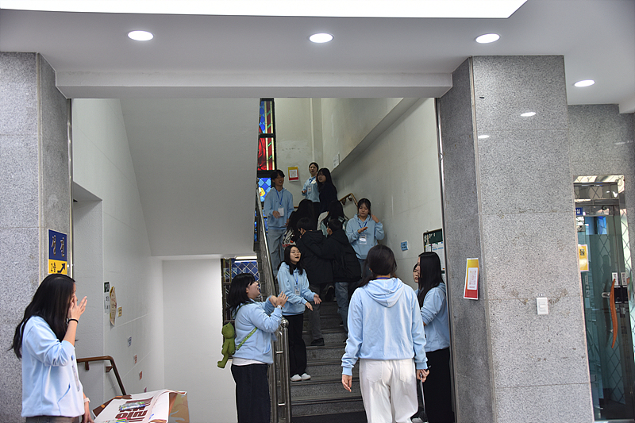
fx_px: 670
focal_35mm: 38
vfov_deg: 35.0
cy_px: 212
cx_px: 318
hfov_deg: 50.7
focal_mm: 38
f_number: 4
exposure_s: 1/125
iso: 720
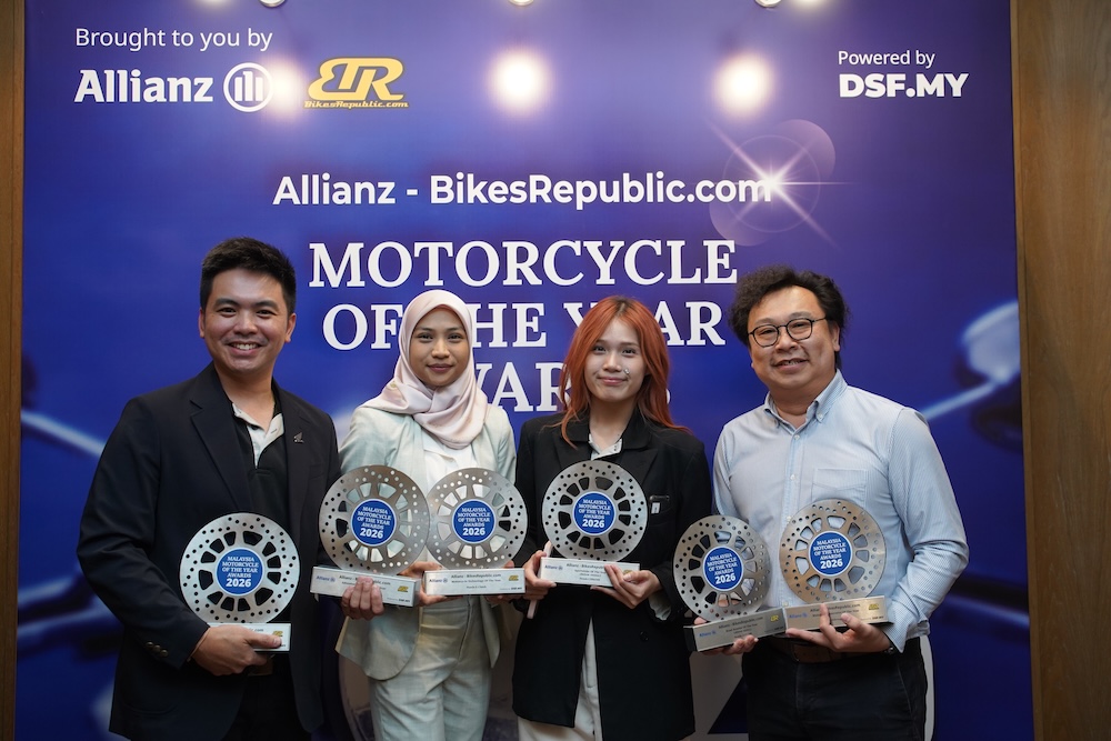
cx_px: 556
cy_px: 370
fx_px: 1080
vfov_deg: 37.9
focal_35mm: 35
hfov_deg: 54.4
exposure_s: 1/200
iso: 1600
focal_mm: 35
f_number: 3.5
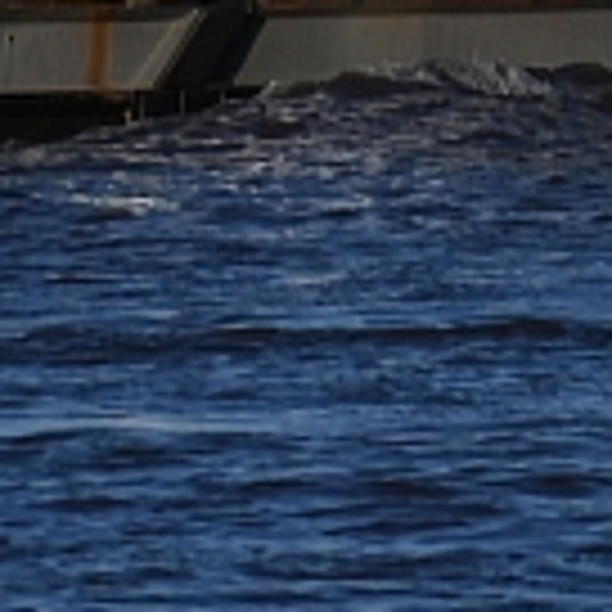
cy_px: -569
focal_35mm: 771
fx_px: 15422
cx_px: 1228
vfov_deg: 2.3
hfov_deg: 2.3
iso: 100
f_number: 6.3
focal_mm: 120
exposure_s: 1/500
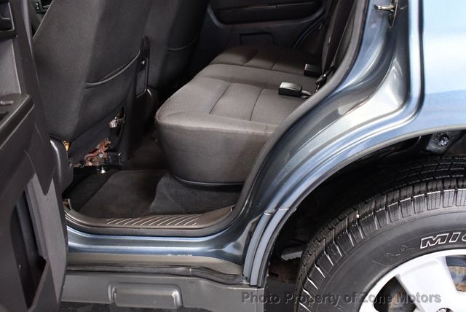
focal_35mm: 36
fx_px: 466
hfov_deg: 53.1
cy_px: 156
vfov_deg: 36.9
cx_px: 233
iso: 3200
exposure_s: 1/60
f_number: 3.5
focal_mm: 18
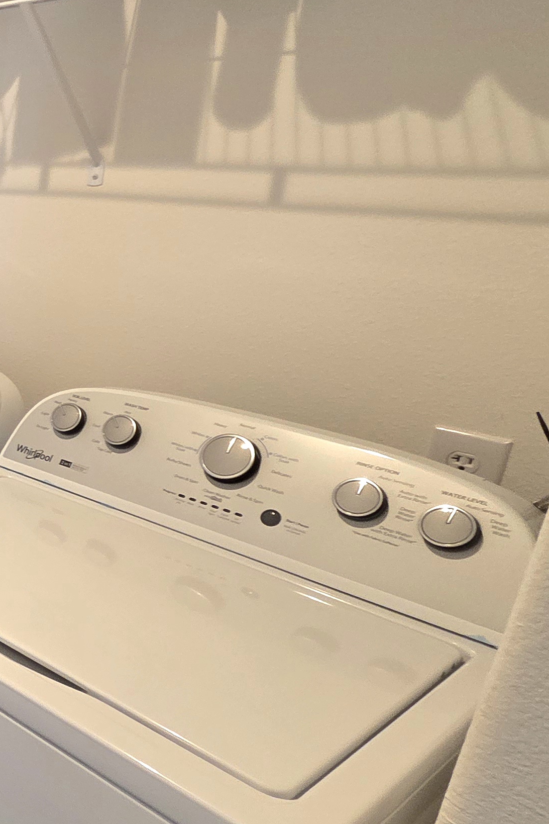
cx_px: -348
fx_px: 755
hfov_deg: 25.2
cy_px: 412
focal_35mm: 33
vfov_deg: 57.2
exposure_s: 1/60.2
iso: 400
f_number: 2.2
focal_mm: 2.2
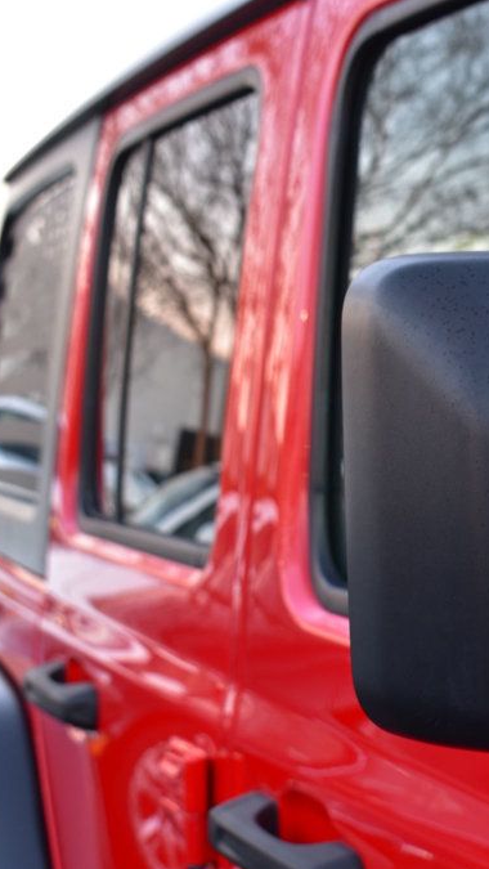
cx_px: 558
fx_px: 1866
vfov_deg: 26.2
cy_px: 436
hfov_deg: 14.5
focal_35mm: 81
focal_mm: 34
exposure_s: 1/15
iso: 500
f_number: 6.3
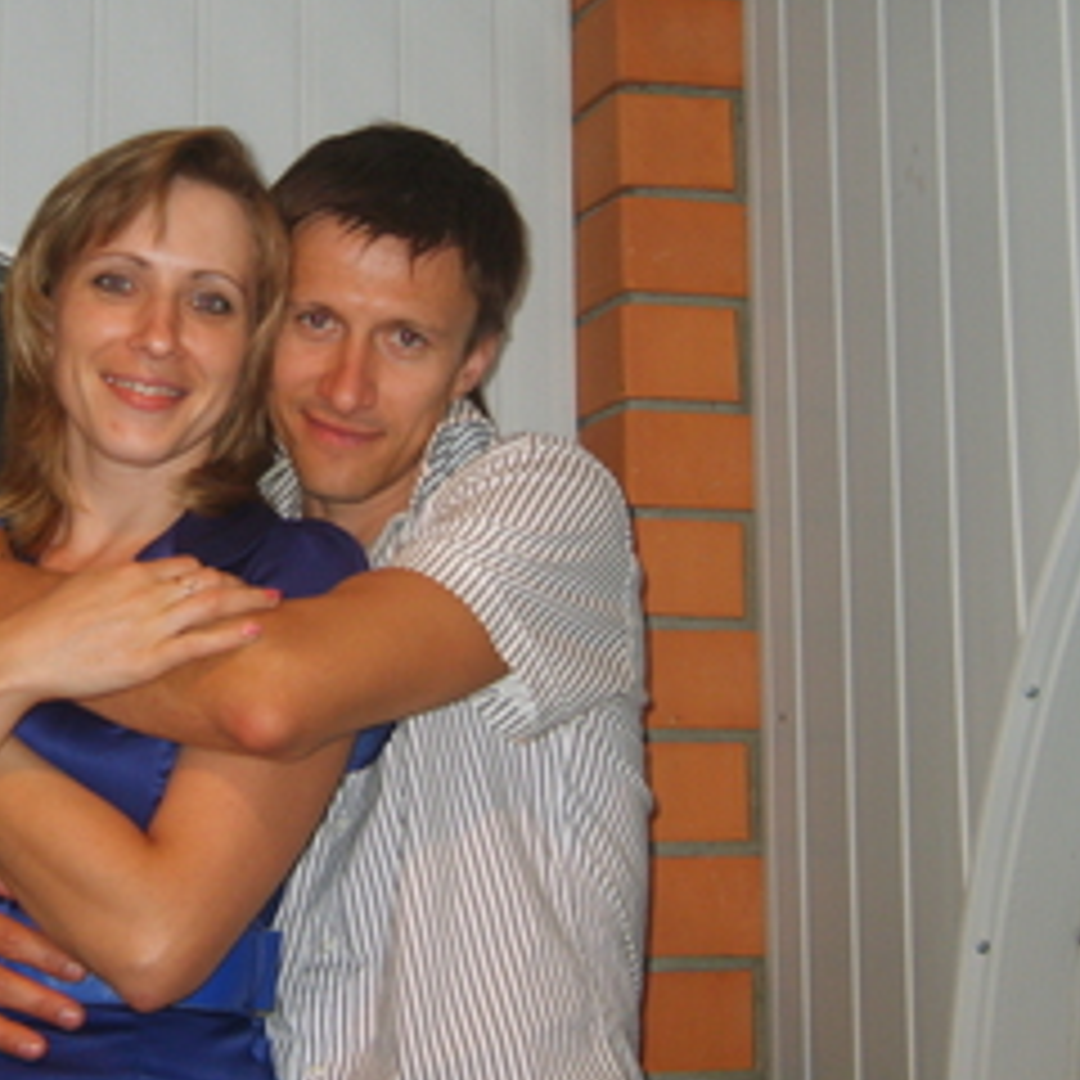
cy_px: 400
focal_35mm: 73
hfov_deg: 23.5
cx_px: 333
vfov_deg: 23.6
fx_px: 2577
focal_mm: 9.2
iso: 100
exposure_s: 1/45
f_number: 3.1
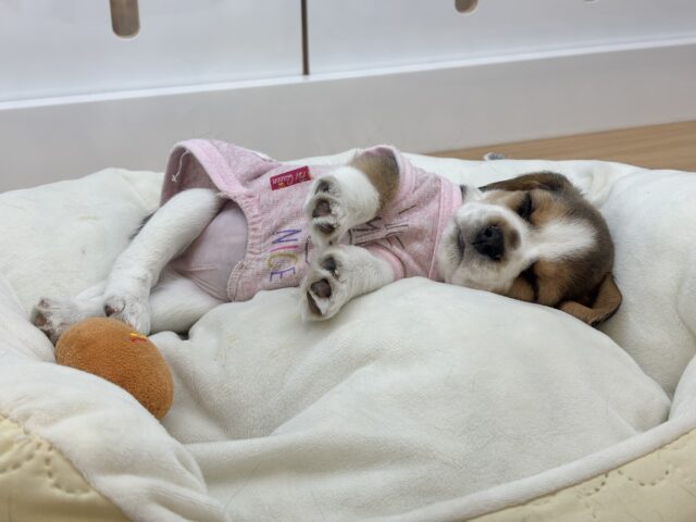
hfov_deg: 36.8
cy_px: 261
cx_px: 348
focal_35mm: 52
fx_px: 1046
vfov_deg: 28.0
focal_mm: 5.96
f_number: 1.6
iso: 32
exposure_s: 1/100
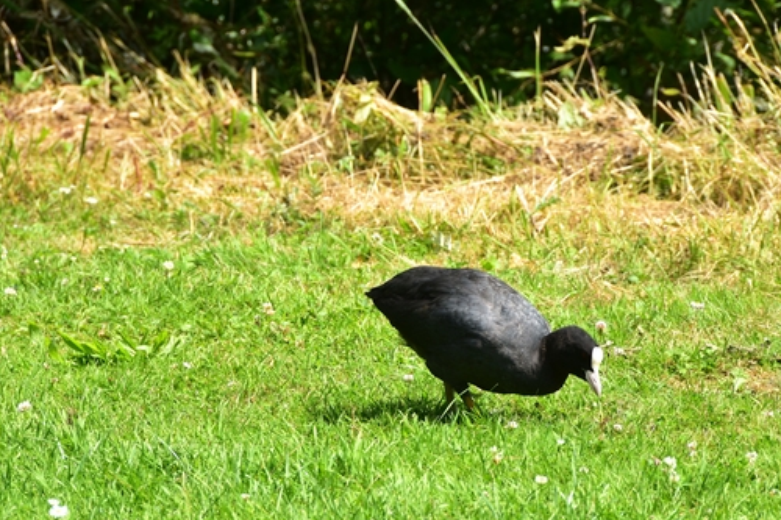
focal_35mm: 360
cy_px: 287
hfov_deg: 5.7
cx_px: 436
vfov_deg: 3.8
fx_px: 7807
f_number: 11
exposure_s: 1/125
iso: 100
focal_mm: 200
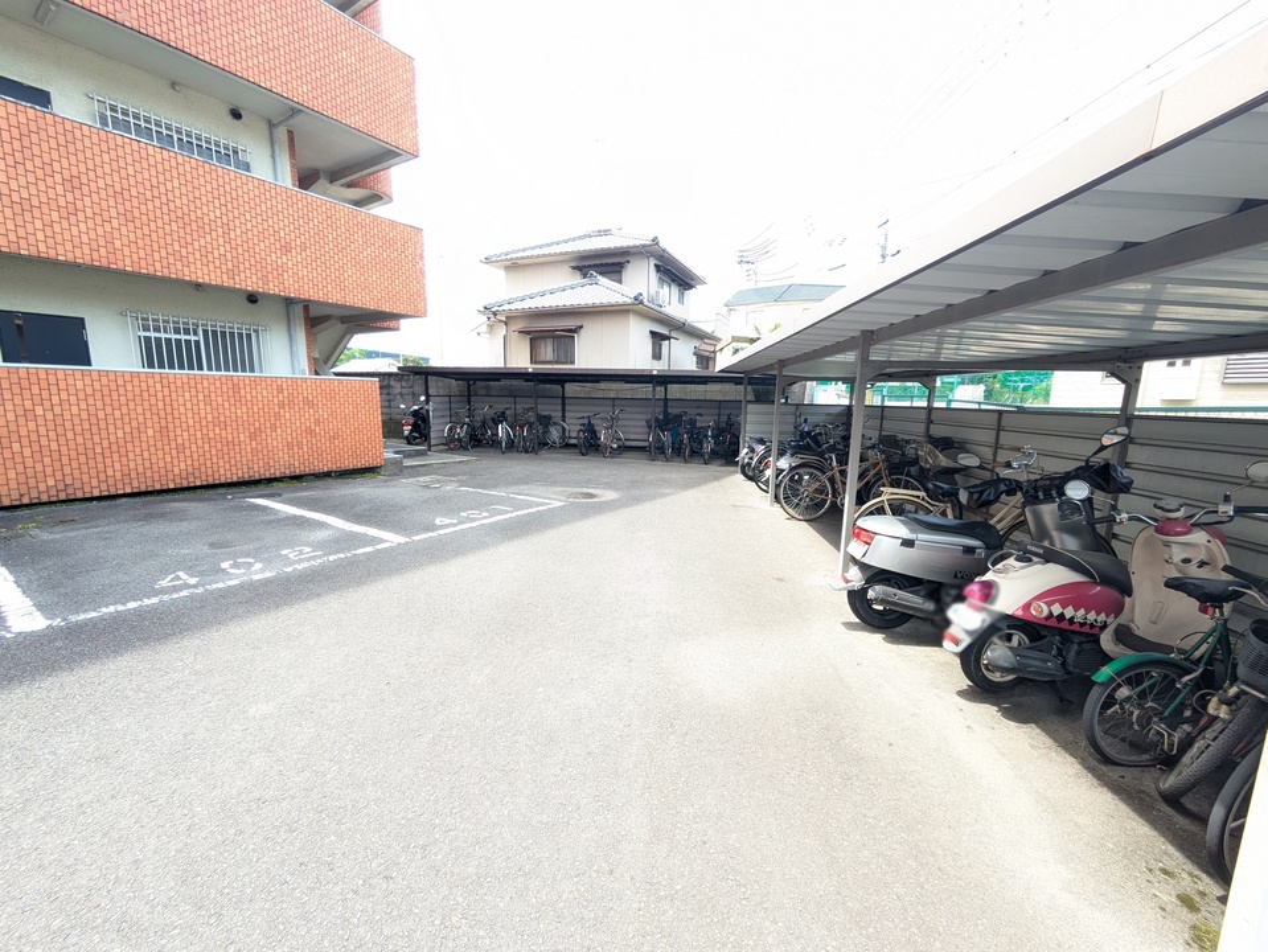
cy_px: 476
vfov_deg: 85.7
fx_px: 513
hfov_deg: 102.0
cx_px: 634
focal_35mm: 14
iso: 50
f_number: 2.2
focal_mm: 1.83
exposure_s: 1/120
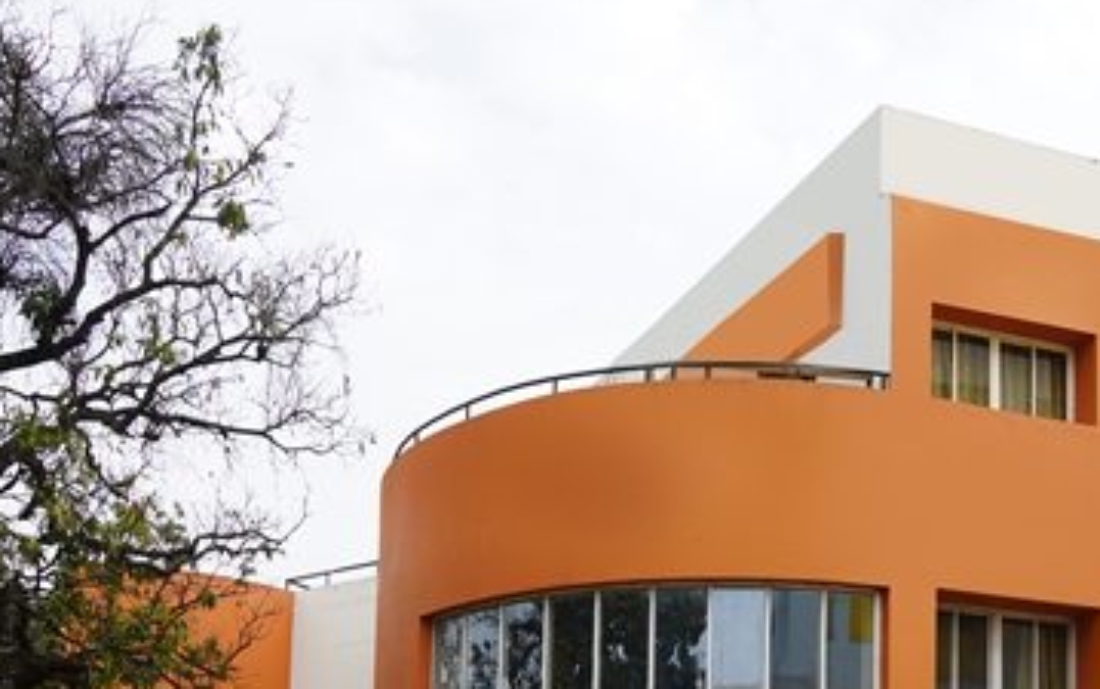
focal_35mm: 49
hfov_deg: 40.8
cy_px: 583
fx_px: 1470
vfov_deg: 25.8
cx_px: 677
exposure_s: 1/200
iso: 100
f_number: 4.5
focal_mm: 18
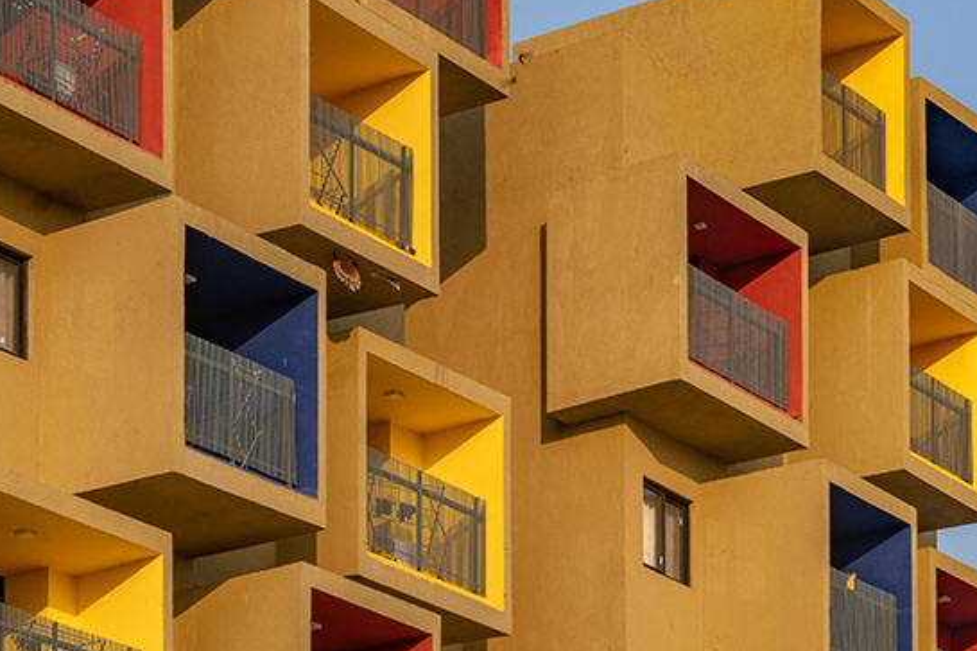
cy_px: 323
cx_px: 575
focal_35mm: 130
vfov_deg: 10.5
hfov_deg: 15.8
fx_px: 3527
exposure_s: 1/125
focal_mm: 59
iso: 100
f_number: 10
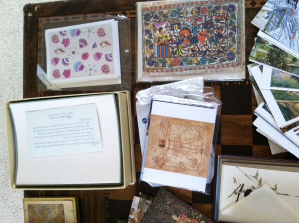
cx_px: 153
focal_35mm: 37
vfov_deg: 38.6
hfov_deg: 50.2
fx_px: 319
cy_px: 107
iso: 80
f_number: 2.8
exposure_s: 1/15
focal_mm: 3.85
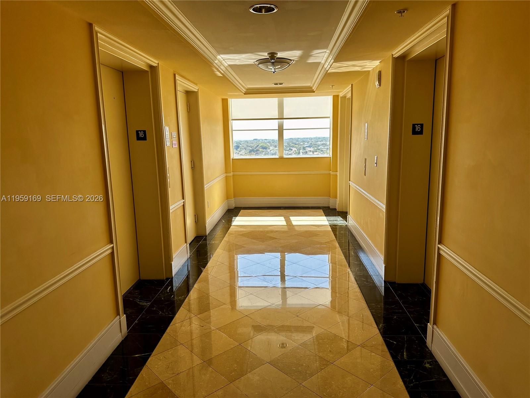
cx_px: 265
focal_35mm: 24
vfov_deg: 56.8
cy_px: 199
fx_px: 367
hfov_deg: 71.6
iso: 80
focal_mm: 6.86
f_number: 1.78
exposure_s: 1/290
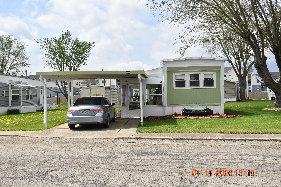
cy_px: 94
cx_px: 140
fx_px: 293
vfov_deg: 35.5
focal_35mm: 38
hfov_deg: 51.3
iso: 400
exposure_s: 1/1600
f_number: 7.1
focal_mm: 25
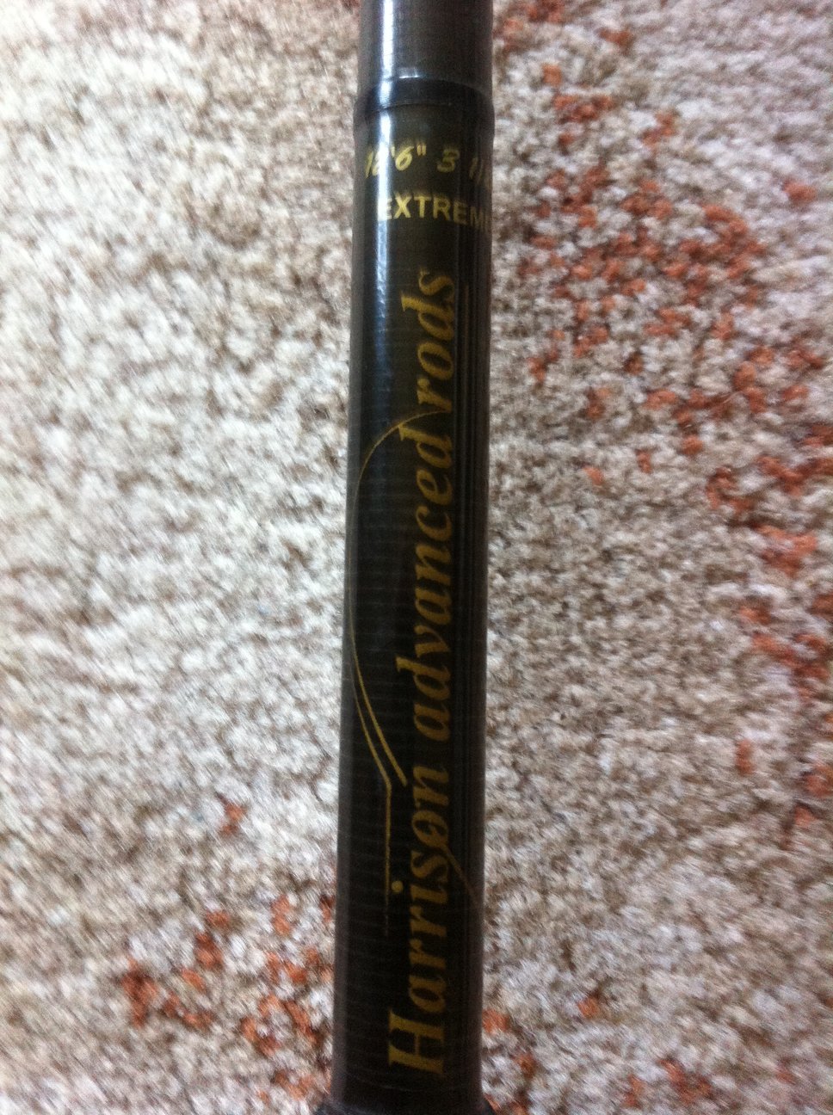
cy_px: 558
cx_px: 416
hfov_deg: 40.6
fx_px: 1126
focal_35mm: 35
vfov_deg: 52.7
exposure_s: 1/15
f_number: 2.8
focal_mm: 3.85
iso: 250
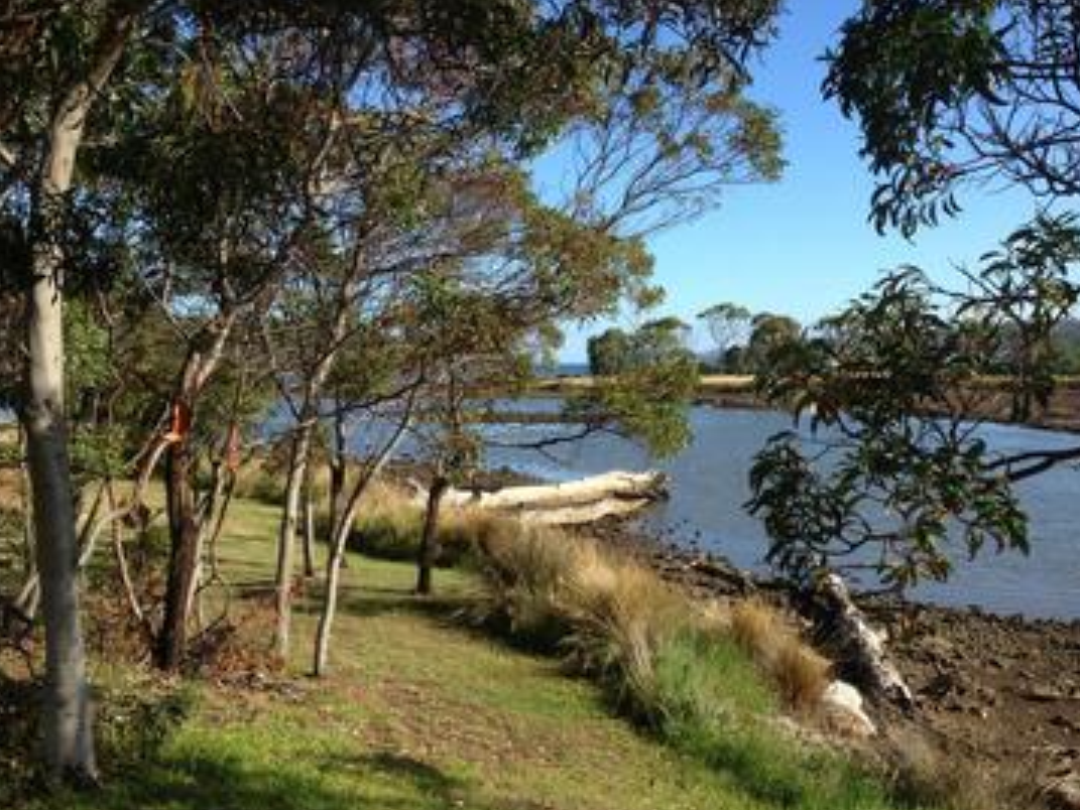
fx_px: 1155
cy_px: 441
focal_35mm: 37
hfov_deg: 50.1
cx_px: 584
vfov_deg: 38.7
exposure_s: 1/1004
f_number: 2.4
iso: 50
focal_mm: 4.12
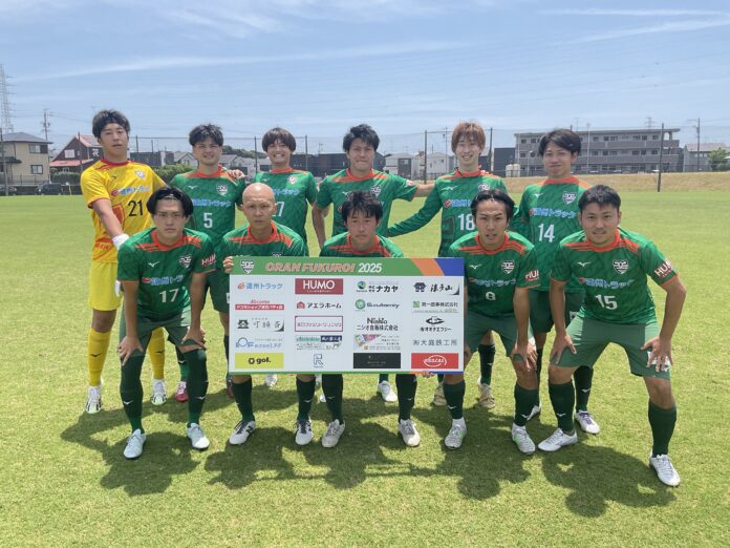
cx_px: 365
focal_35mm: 29
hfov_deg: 61.7
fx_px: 612
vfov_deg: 48.2
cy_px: 274
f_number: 1.8
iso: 16
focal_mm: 3
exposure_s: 1/1451
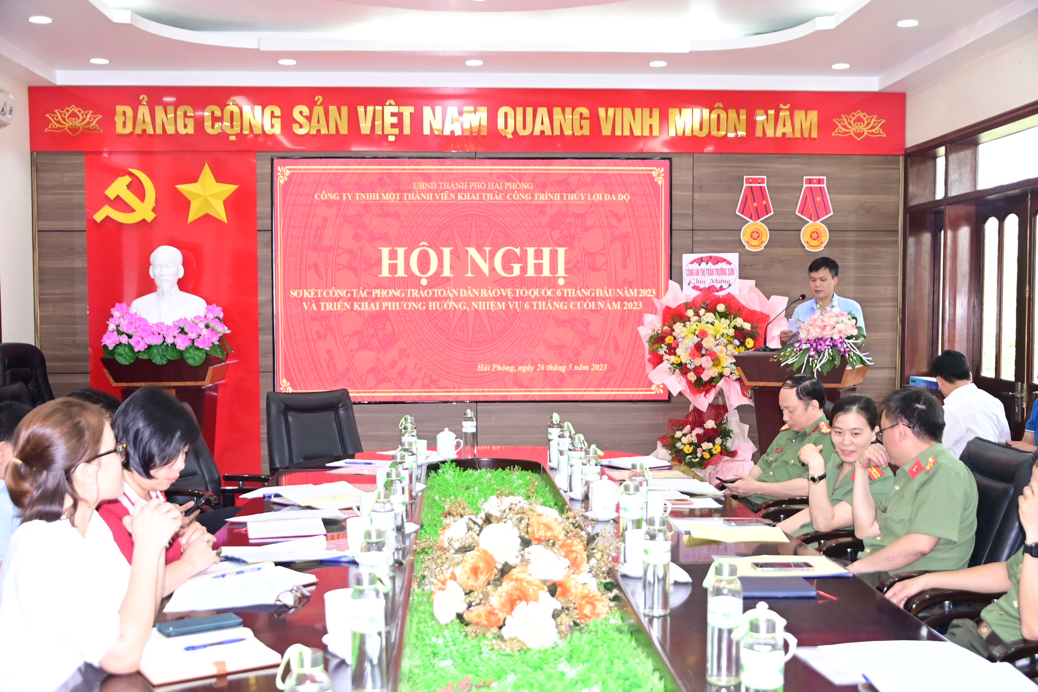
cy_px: 346
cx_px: 519
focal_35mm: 42
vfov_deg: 31.9
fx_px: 1211
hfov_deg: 46.4
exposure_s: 1/200
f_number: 4
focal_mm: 28
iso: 2000
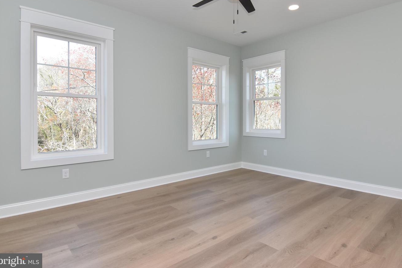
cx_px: 217
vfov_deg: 61.8
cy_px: 120
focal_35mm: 20
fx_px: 223
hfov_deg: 83.8
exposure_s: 1/125
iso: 500
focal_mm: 12
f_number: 10
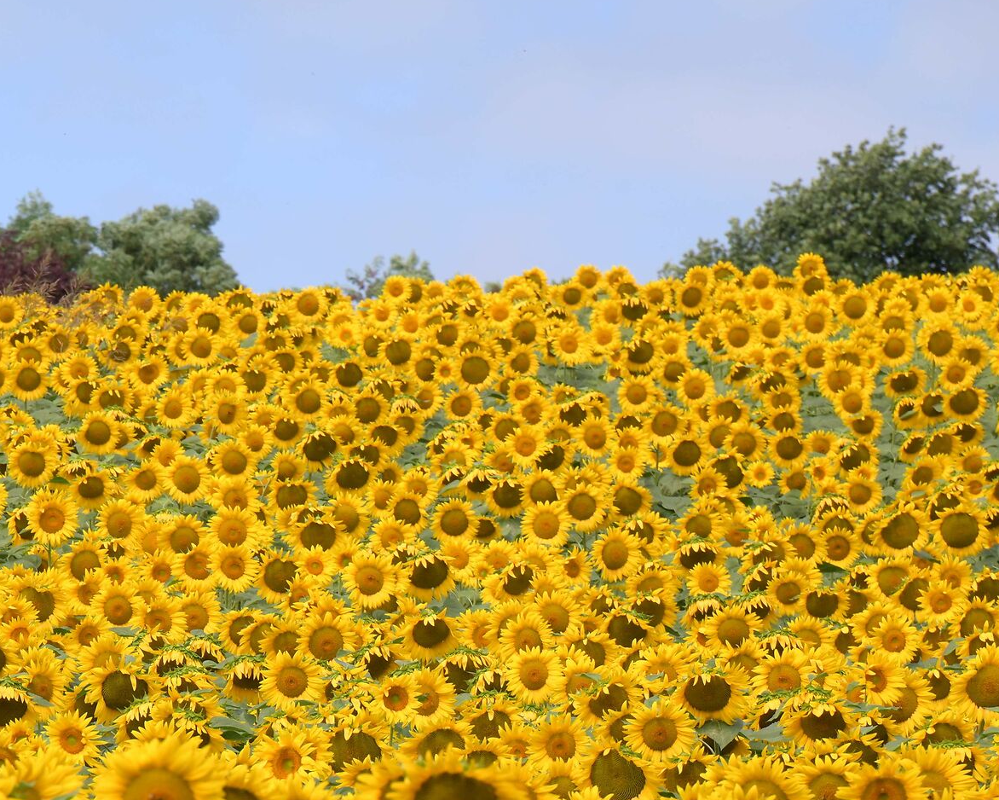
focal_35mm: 288
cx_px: 118
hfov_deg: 6.7
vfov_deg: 5.4
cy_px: 655
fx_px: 8517
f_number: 8
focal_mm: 150
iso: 200
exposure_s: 1/400
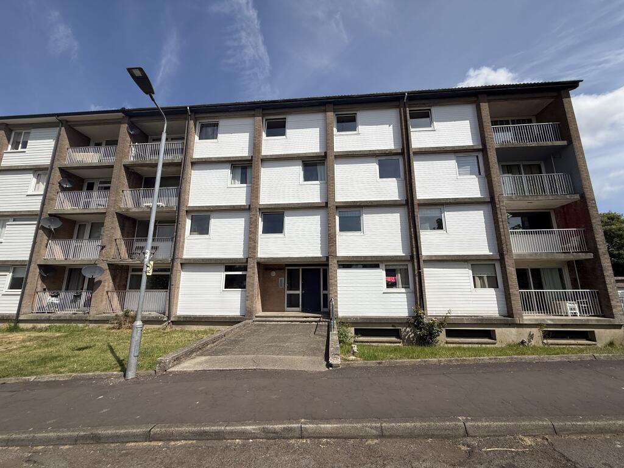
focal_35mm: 14
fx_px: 252
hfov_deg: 102.1
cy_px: 234
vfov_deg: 85.7
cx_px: 312
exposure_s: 1/4425
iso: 50
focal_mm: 2.22
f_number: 2.2
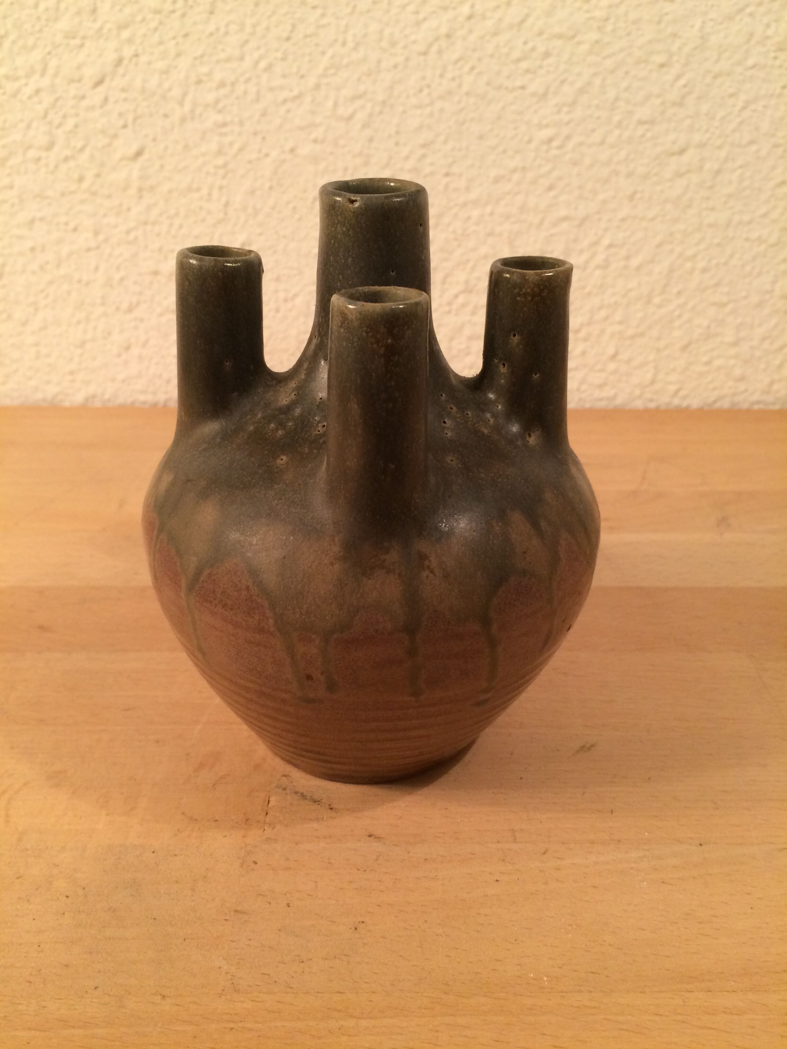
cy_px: 524
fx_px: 879
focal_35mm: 29
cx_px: 394
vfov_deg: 61.7
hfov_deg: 48.2
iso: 80
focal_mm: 4.15
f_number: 2.2
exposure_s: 1/33
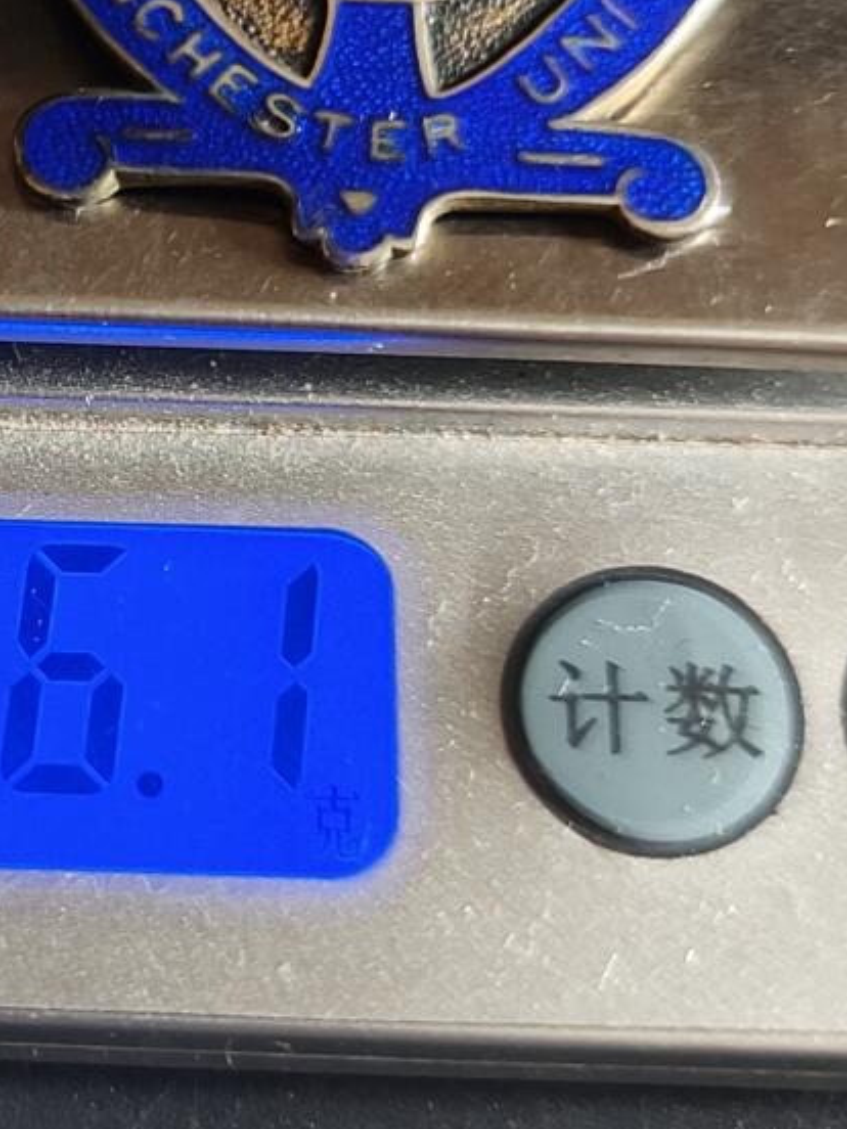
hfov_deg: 19.0
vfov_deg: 25.9
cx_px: -47
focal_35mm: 75
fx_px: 2447
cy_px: 399
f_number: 1.6
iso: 400
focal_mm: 6.06
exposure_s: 1/41.3
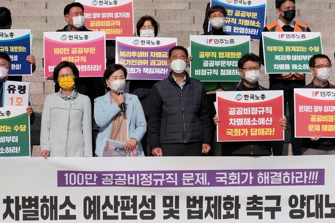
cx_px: 168
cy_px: 112
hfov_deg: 15.2
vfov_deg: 10.2
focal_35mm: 135
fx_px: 1256
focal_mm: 90
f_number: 5.6
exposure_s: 1/2200
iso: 400
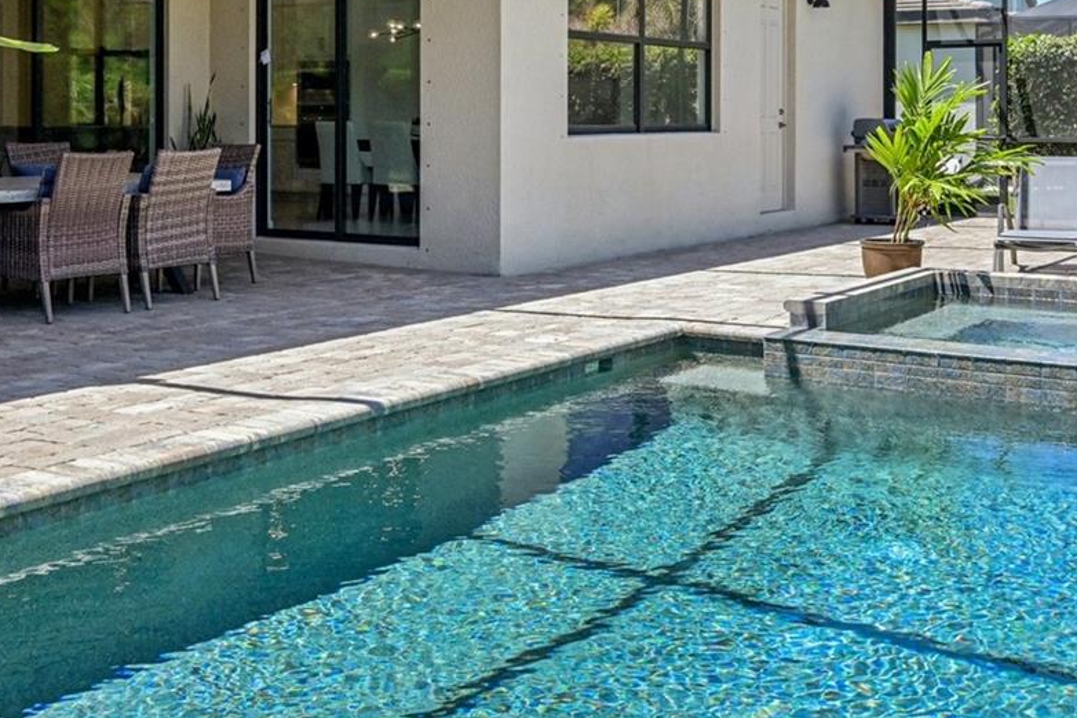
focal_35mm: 46
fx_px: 1376
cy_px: 98
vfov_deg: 28.3
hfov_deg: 42.7
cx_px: 555
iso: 400
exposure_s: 1/400
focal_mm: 22.5
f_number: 8
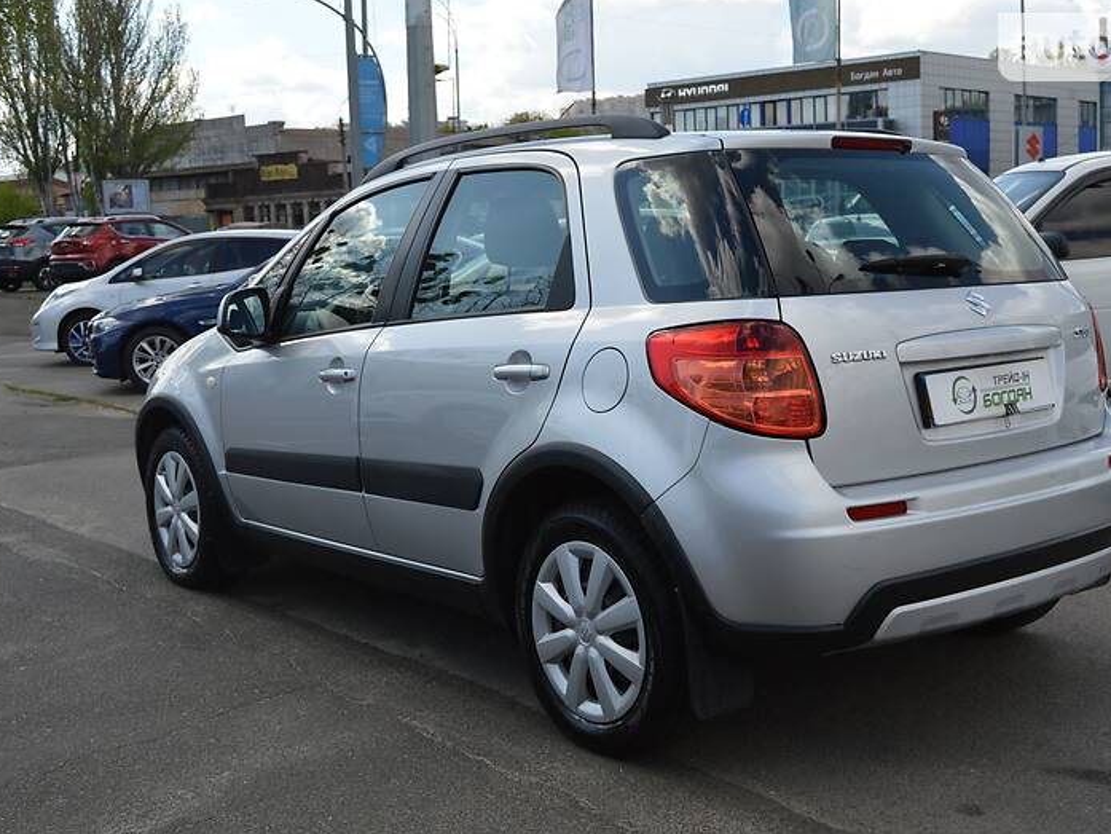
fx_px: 1380
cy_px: 418
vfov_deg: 33.6
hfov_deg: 43.8
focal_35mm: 43
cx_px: 614
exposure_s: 1/200
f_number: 7.1
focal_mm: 26
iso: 100
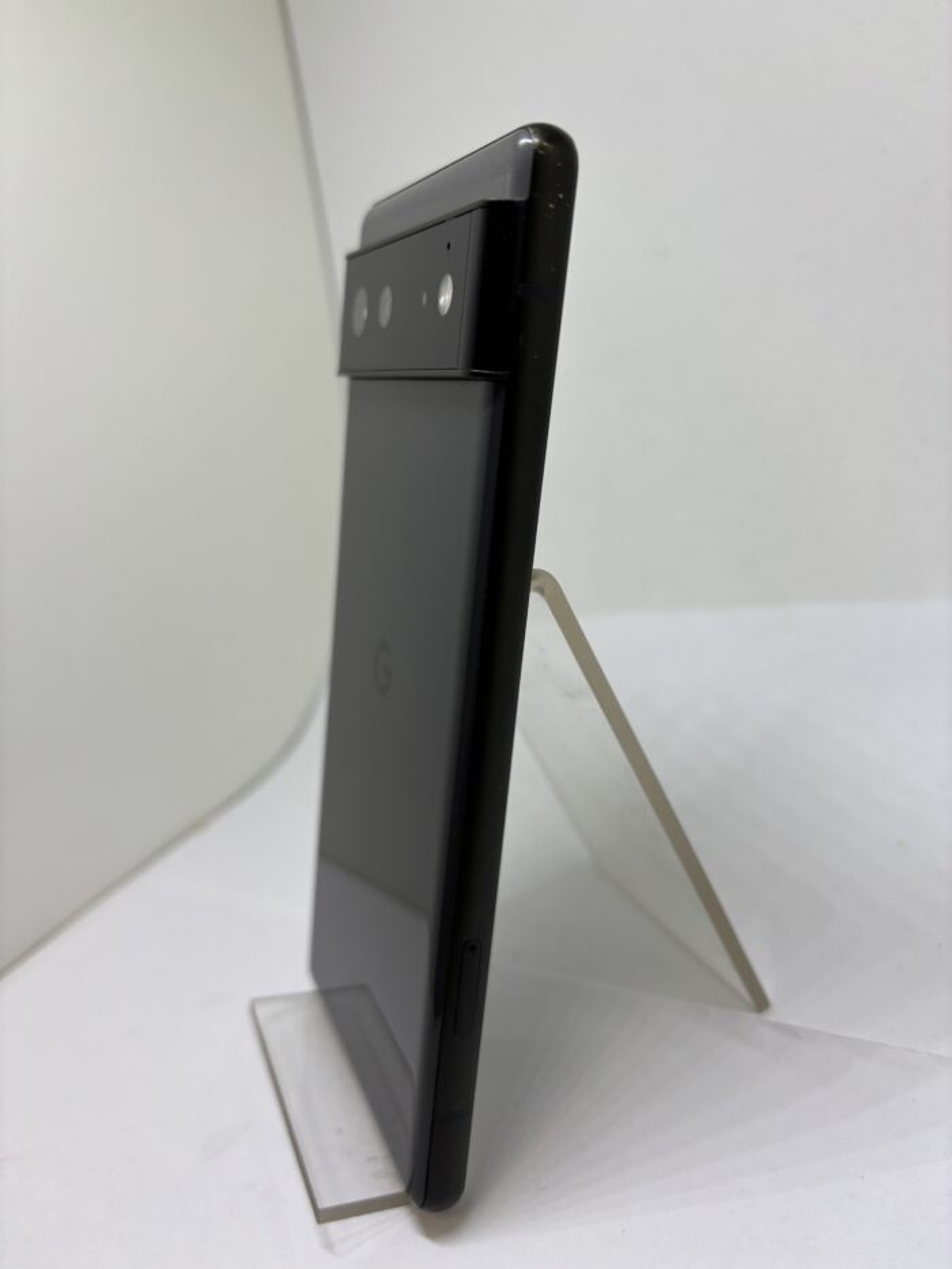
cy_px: 634
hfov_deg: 53.1
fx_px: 953
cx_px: 476
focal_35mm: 26
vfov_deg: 67.3
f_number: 1.6
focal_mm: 5.96
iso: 32
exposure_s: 1/106
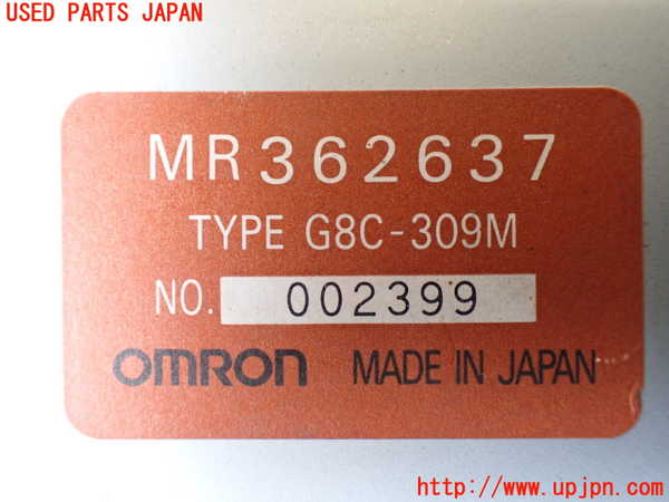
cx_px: 334
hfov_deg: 60.0
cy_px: 251
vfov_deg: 46.8
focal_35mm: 30
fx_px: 580
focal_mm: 5.4
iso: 640
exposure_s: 1/125
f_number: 2.3
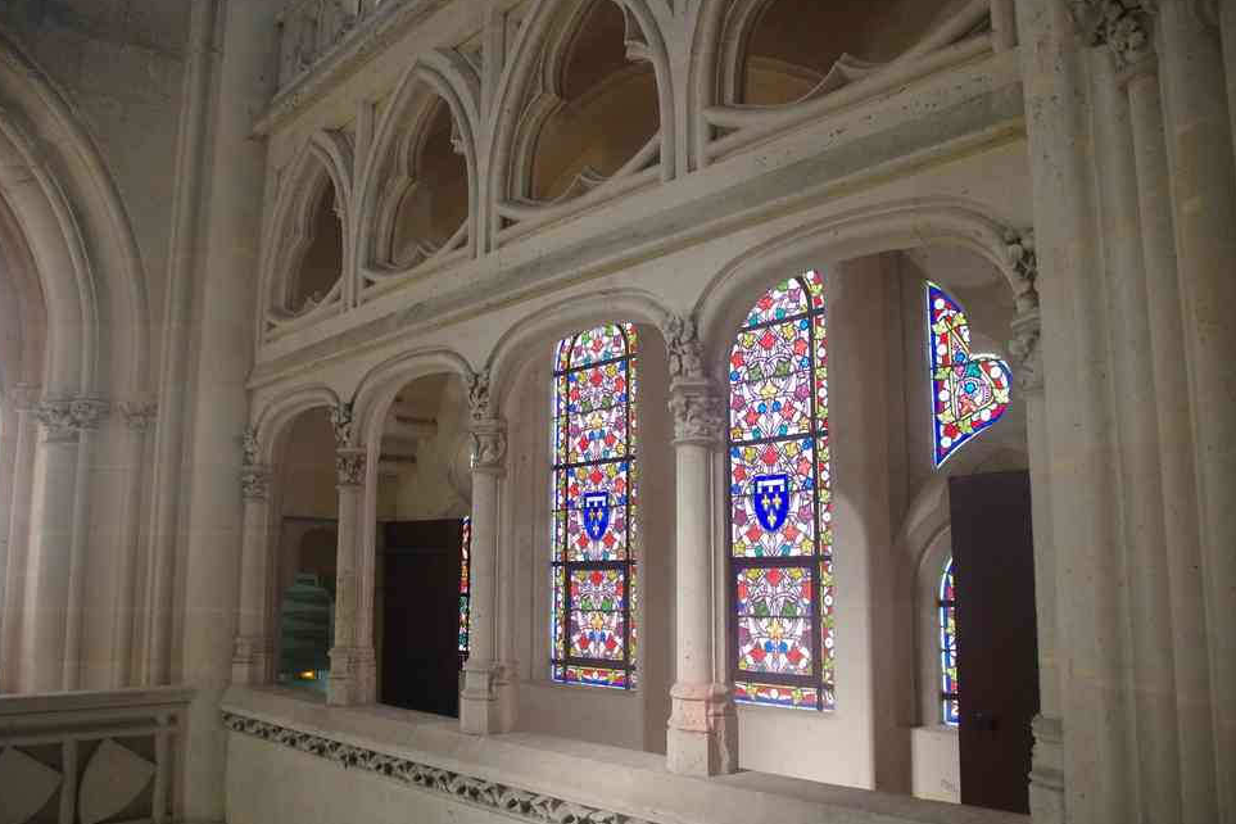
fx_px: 961
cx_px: 627
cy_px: 418
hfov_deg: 65.5
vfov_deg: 46.4
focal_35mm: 28
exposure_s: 1/40
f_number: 5.6
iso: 3200
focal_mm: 18
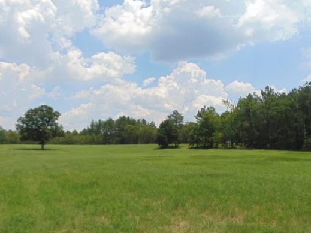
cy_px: 143
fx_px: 332
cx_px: 170
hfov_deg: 50.1
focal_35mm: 37
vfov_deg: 38.5
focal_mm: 5.4
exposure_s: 1/320
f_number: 8
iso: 80
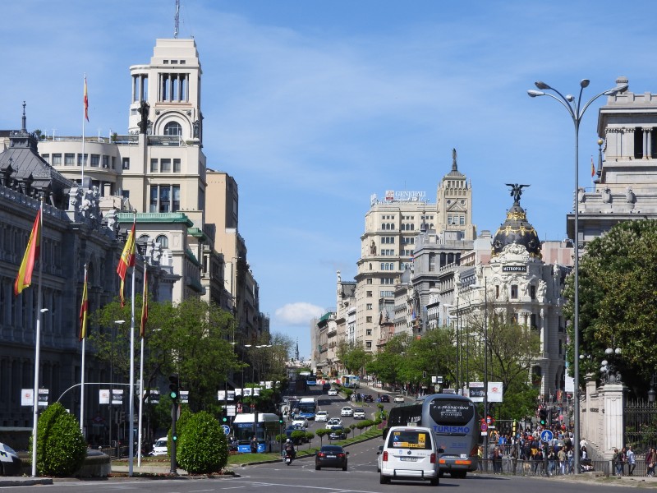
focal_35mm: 115
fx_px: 2183
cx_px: 328
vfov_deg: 12.9
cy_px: 246
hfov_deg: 17.1
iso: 100
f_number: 5
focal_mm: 20.6
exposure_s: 1/1000
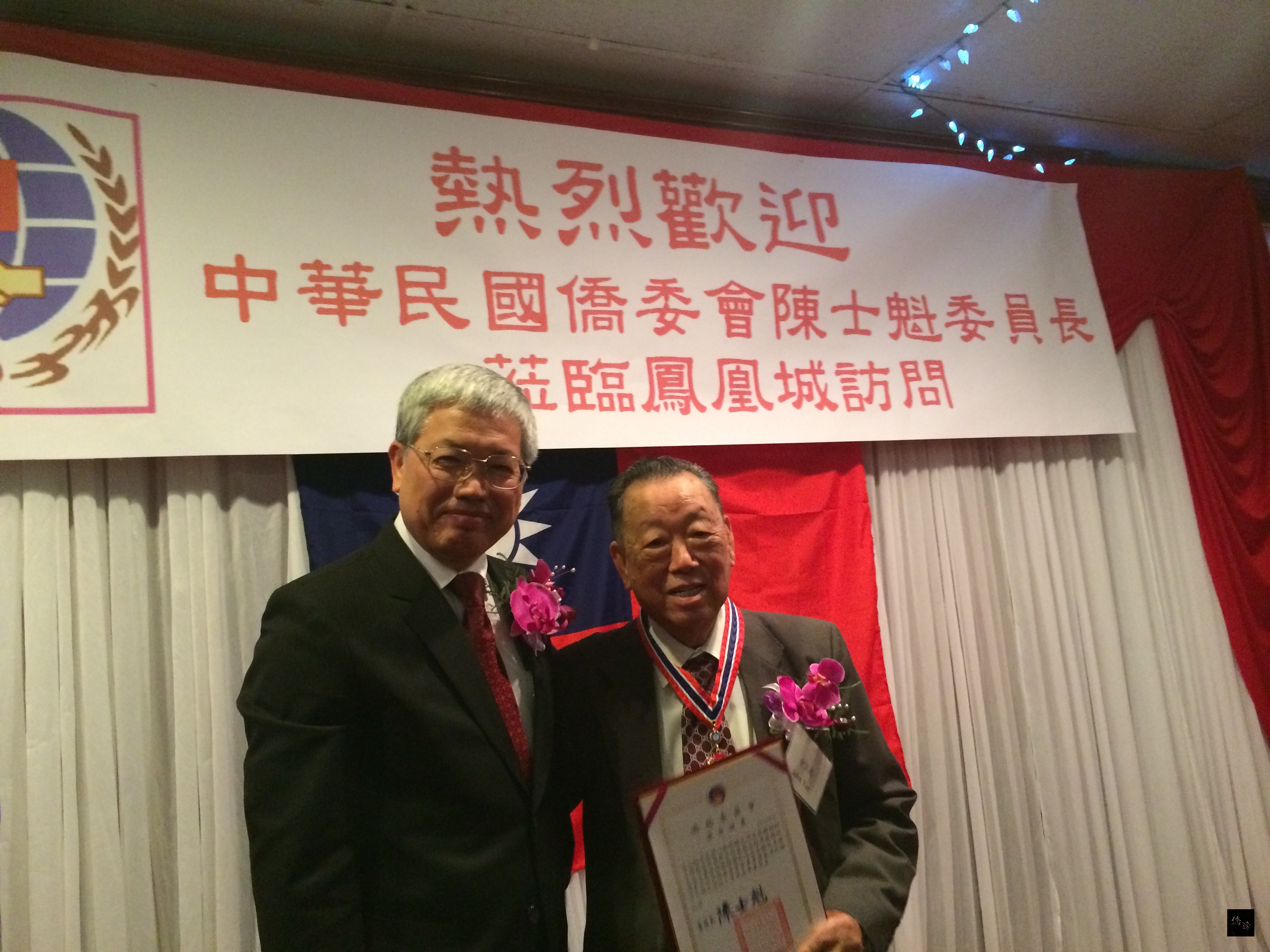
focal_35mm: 30
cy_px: 476
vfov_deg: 46.8
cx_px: 635
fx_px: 1101
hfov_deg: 60.0
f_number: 2.2
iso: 320
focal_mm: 4.12
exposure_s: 1/30
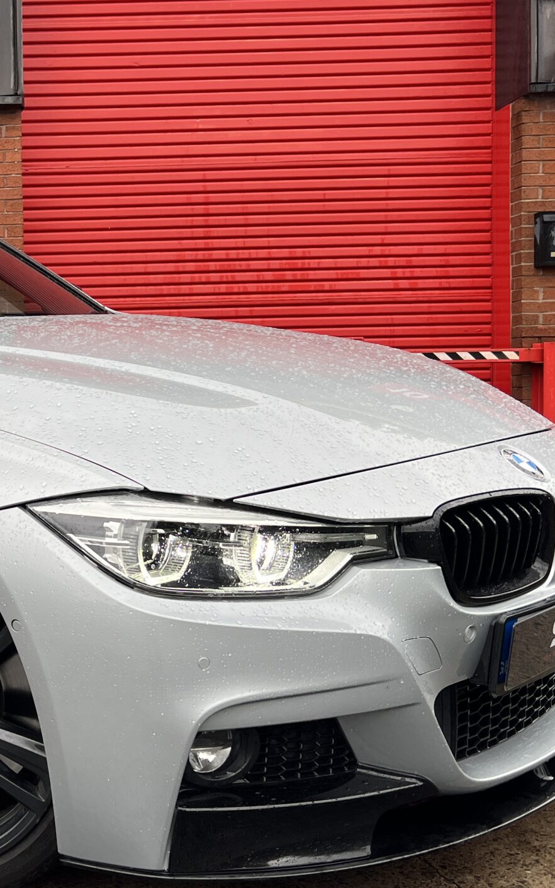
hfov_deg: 23.9
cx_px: -81
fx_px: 1210
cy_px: 441
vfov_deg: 40.3
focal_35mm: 50
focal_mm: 5.7
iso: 50
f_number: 1.5
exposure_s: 1/604
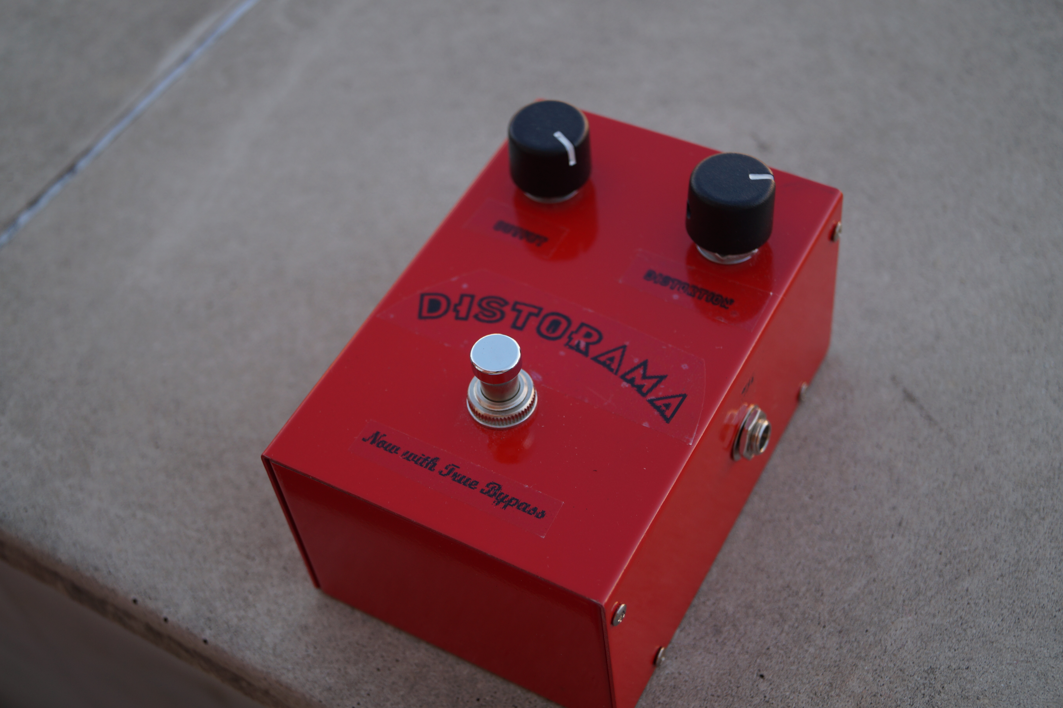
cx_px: 532
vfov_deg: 25.7
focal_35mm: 52
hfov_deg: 37.9
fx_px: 1549
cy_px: 354
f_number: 4.5
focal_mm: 35
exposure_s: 1/160
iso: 125
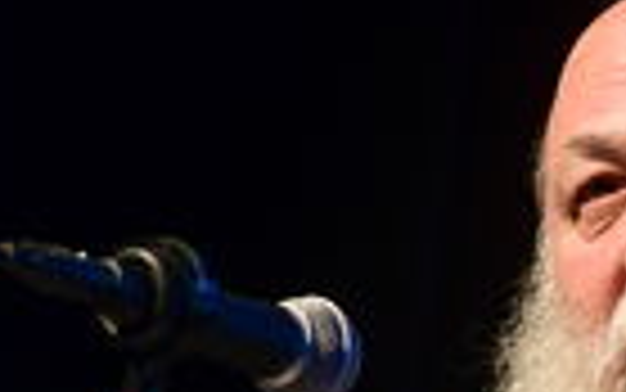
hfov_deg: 4.8
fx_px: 7510
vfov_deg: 3.0
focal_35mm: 440
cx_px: 626
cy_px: 302
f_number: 6.3
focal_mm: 150
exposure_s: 1/250
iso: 800
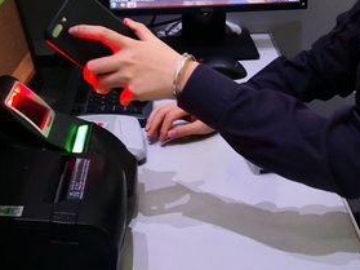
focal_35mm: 58
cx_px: 218
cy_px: 81
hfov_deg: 33.1
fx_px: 603
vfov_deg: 25.0
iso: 640
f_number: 1.6
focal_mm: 3.95
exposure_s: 1/100
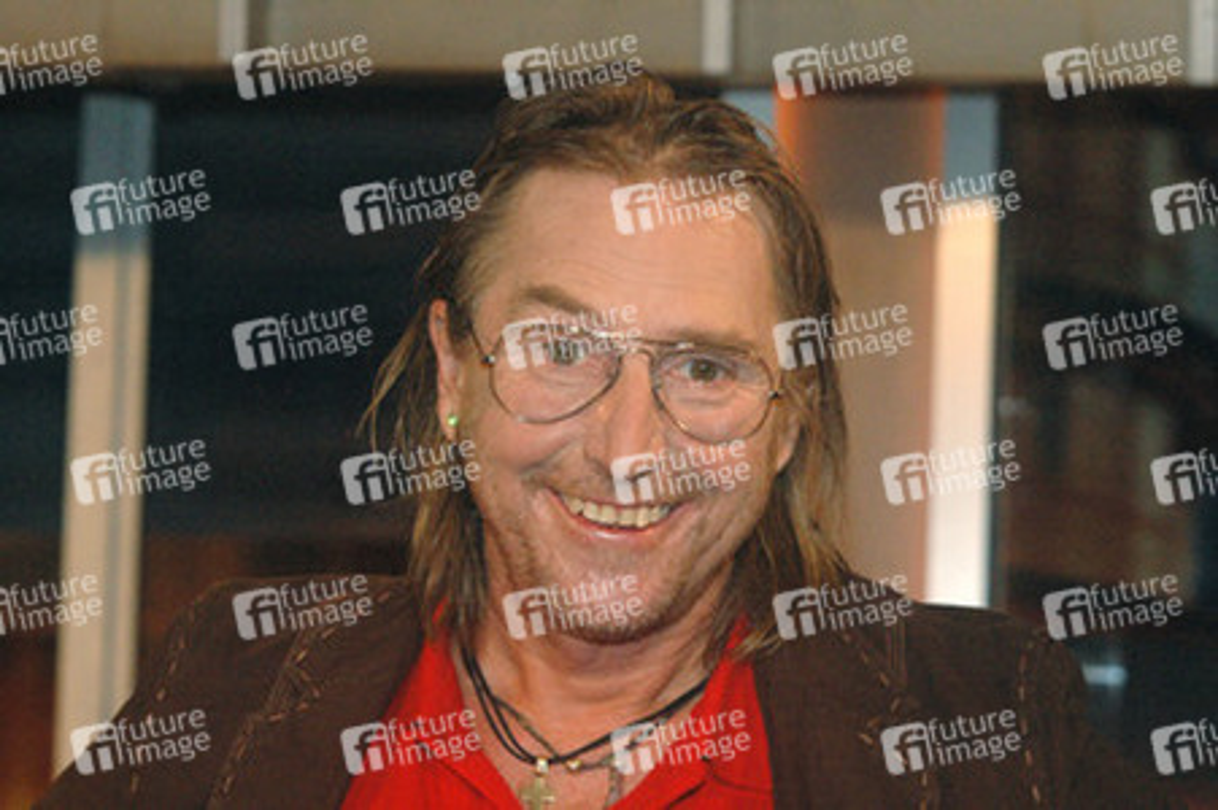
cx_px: 609
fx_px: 4818
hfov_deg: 14.4
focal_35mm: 142
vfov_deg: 9.6
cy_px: 405
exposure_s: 1/160
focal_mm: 95
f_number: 5.6
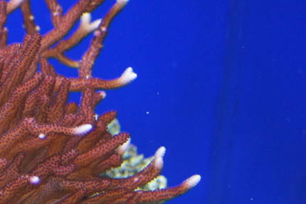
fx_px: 1403
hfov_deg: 11.7
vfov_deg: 8.3
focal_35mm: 165
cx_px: -211
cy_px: 132
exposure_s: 1/125
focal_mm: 30
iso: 500
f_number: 2.8
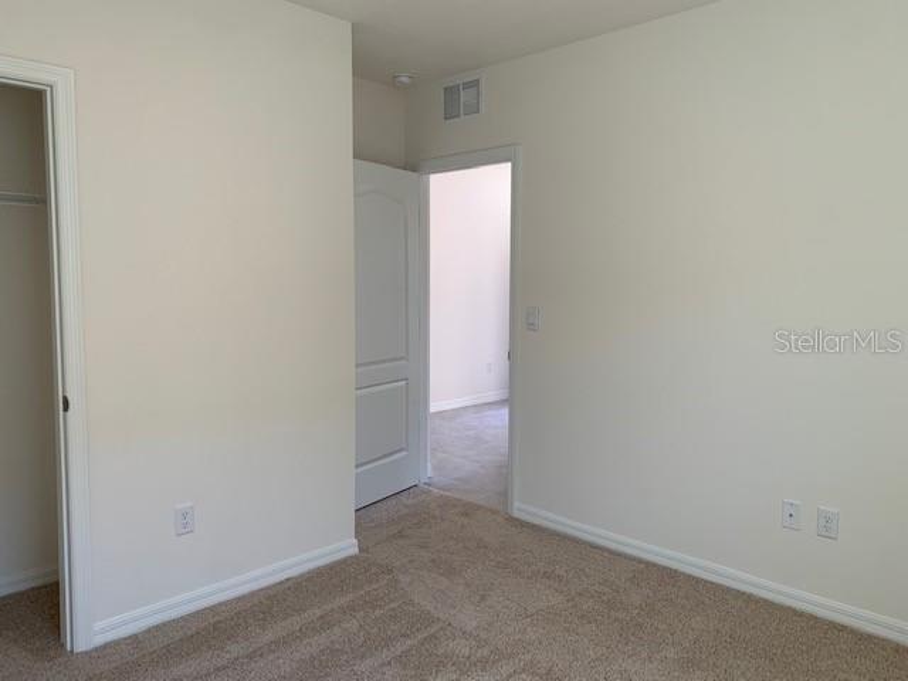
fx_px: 682
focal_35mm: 26
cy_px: 340
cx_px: 454
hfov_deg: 67.3
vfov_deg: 53.1
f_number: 1.8
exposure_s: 1/120
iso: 64
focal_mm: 4.25
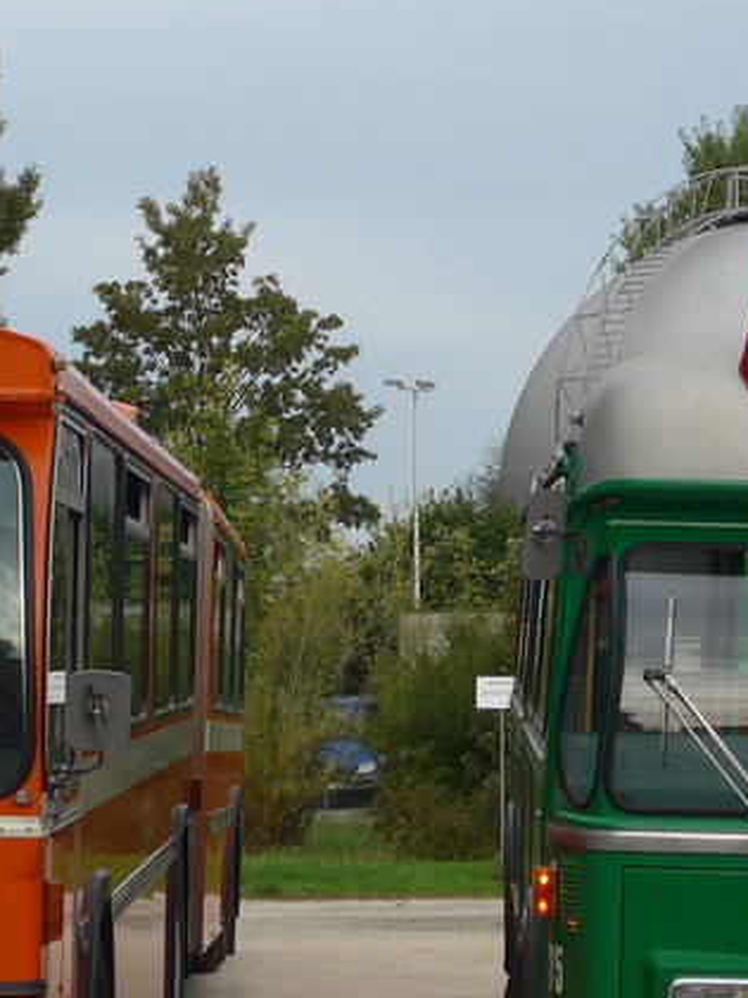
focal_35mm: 140
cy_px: 509
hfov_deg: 10.6
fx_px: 4034
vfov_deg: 14.1
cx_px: 302
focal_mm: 10.1
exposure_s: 1/400
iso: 80
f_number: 3.2
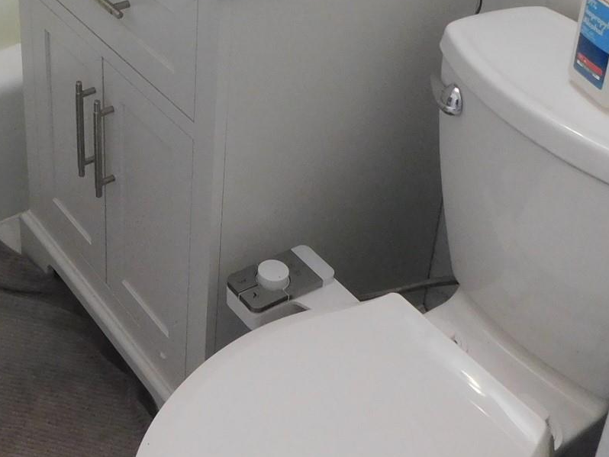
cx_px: 113
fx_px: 1038
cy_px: -47
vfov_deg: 23.3
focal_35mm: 59
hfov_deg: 31.7
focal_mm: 4
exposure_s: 1/20
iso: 400
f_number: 3
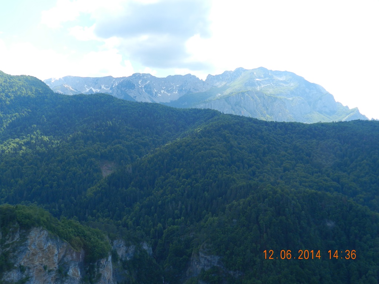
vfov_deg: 44.2
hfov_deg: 56.8
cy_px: 142
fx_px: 350
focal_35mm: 32
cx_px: 190
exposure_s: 1/640
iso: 160
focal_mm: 5.6
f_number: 3.7
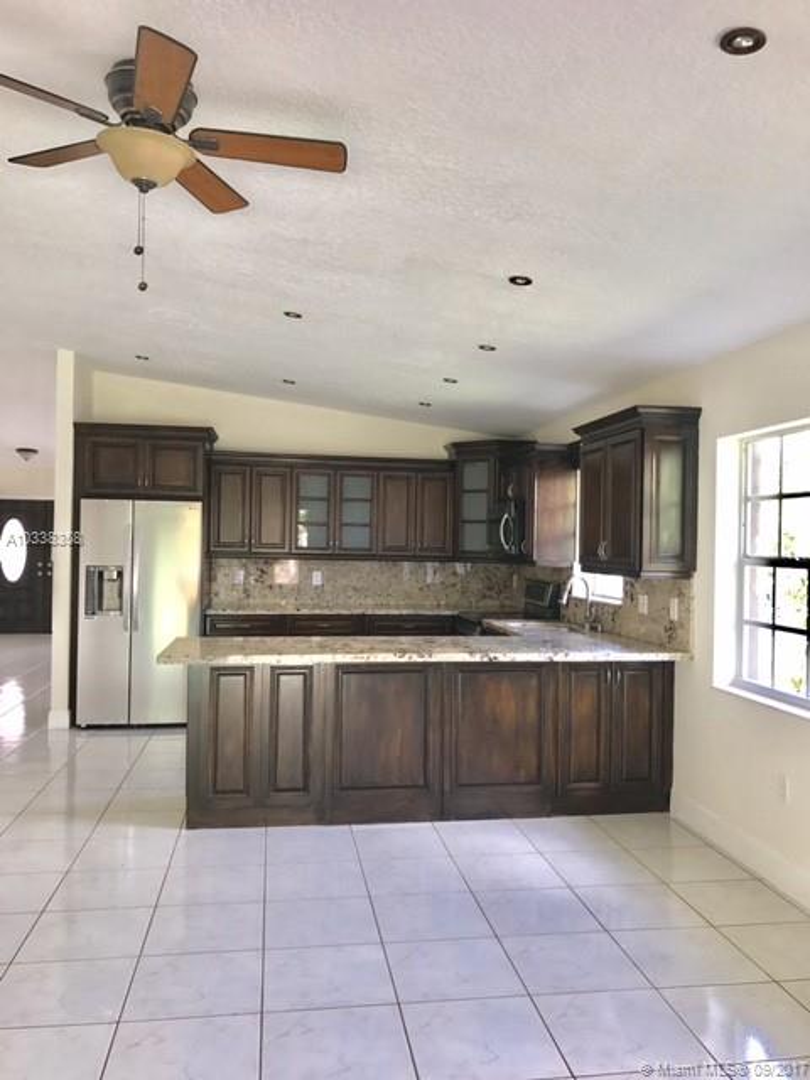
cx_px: 405
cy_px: 540
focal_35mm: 28
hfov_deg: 49.7
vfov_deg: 63.4
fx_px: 874
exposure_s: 1/40
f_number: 1.8
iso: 25
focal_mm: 3.99
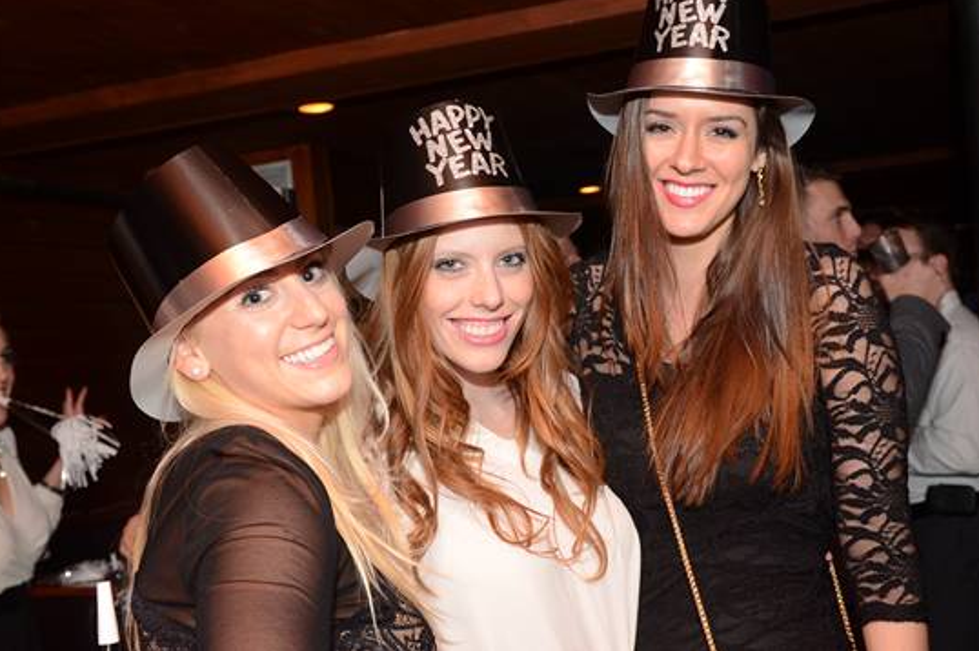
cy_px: 322
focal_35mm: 49
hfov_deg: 40.4
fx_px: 1332
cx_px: 488
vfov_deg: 27.5
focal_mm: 32
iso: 1250
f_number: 5.6
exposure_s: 1/40
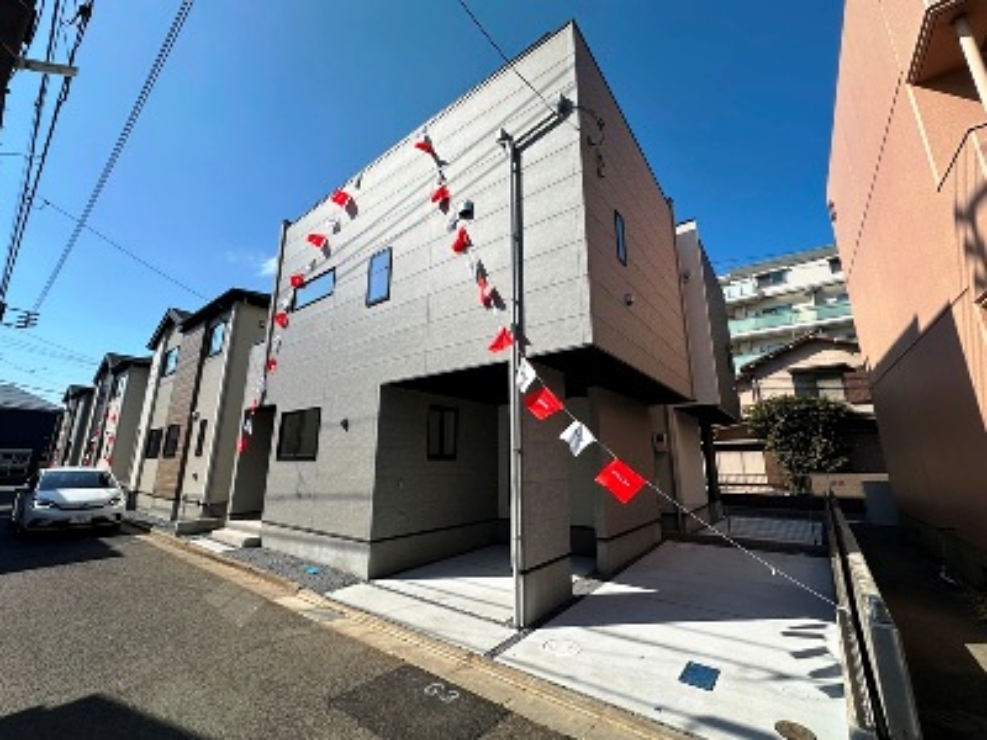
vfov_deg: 85.7
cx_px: 494
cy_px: 370
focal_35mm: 14
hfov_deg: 102.1
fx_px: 399
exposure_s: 1/2132
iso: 50
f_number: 2.2
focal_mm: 2.22
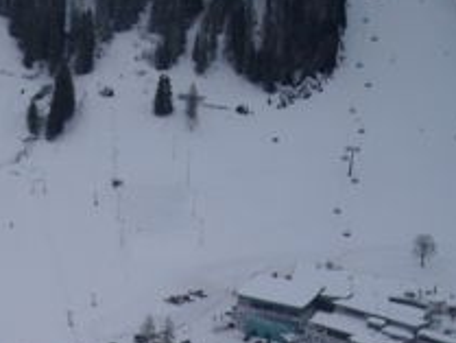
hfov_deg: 18.0
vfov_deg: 13.1
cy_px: 513
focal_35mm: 107
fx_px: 1410
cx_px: 15
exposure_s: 1/770
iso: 64
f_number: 5.6
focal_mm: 5.7
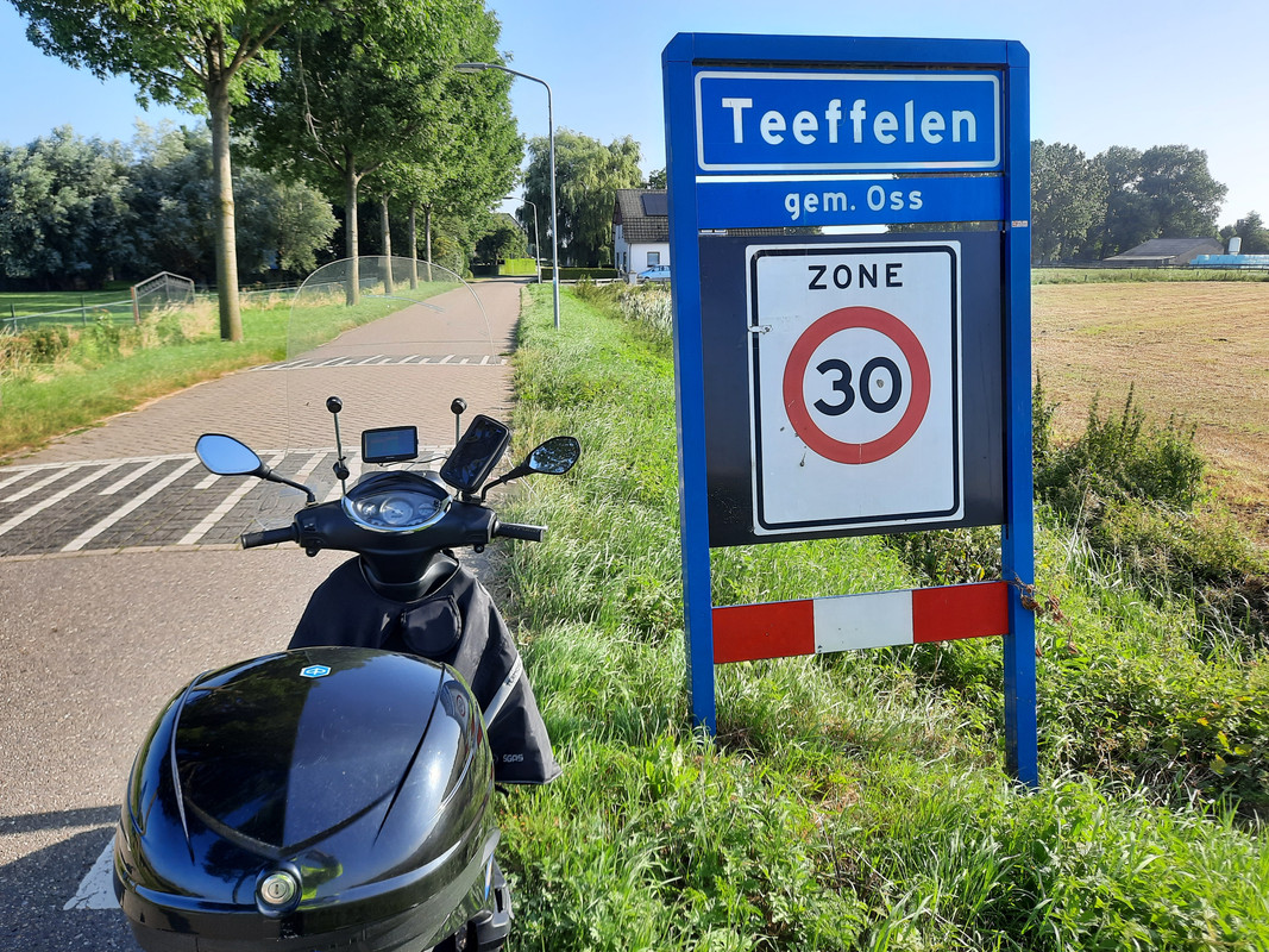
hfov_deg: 69.4
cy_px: 476
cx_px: 634
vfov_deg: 54.9
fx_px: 916
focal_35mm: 25
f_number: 2
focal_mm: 4.6
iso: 32
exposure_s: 1/456
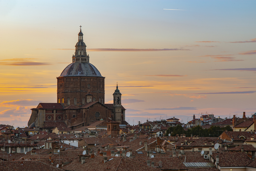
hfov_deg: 15.2
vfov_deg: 10.2
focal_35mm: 135
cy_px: 86
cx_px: 128
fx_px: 960
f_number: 16
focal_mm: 135
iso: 50
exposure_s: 1/5
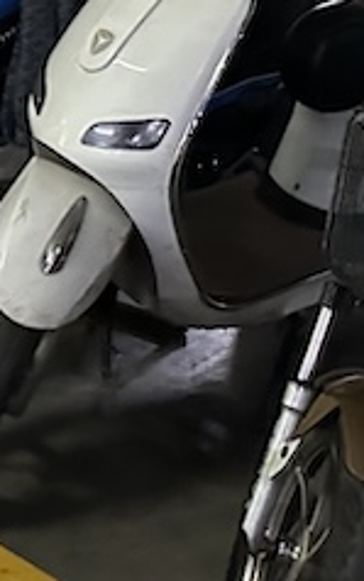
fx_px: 1696
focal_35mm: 107
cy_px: -261
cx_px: 511
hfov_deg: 11.8
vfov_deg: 17.7
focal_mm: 6.86
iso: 1000
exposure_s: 1/33
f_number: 1.78
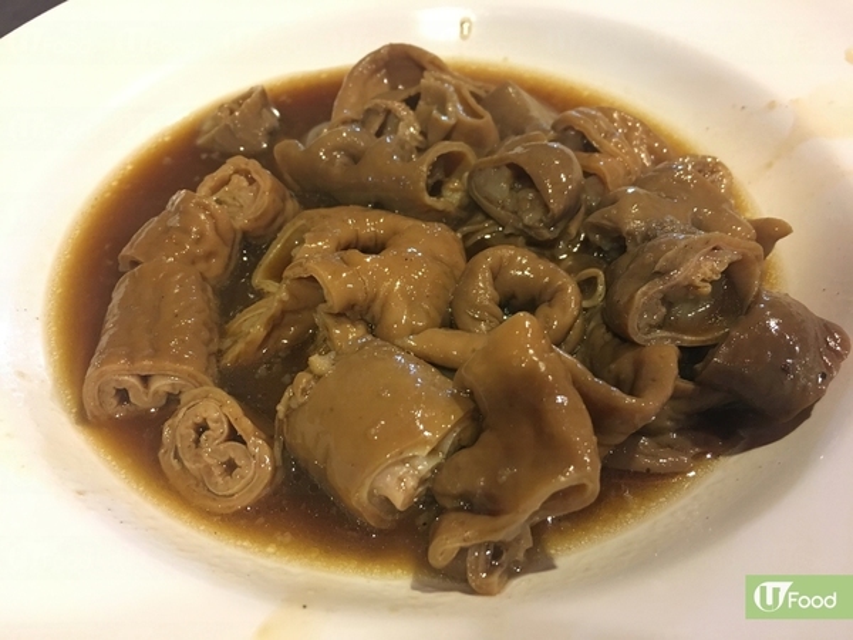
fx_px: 715
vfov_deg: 48.2
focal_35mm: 29
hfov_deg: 61.7
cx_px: 426
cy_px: 320
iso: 200
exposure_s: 1/17
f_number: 2.2
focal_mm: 4.15
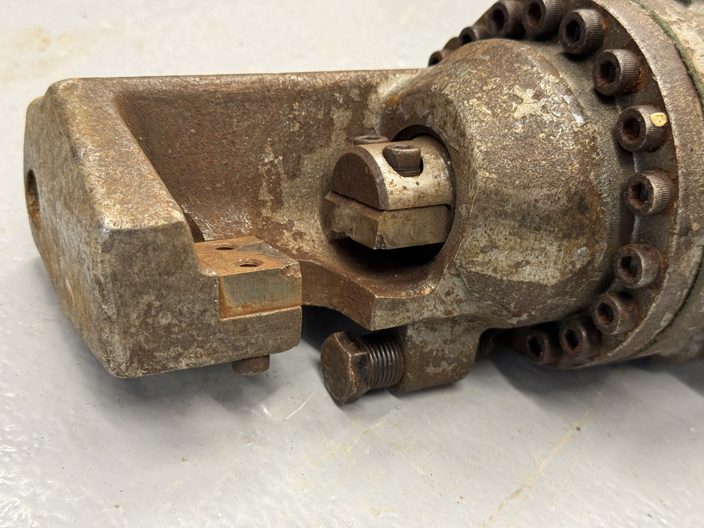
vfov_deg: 30.3
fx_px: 976
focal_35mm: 48
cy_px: 264
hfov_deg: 39.7
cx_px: 352
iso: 160
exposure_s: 1/50
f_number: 1.78
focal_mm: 6.86
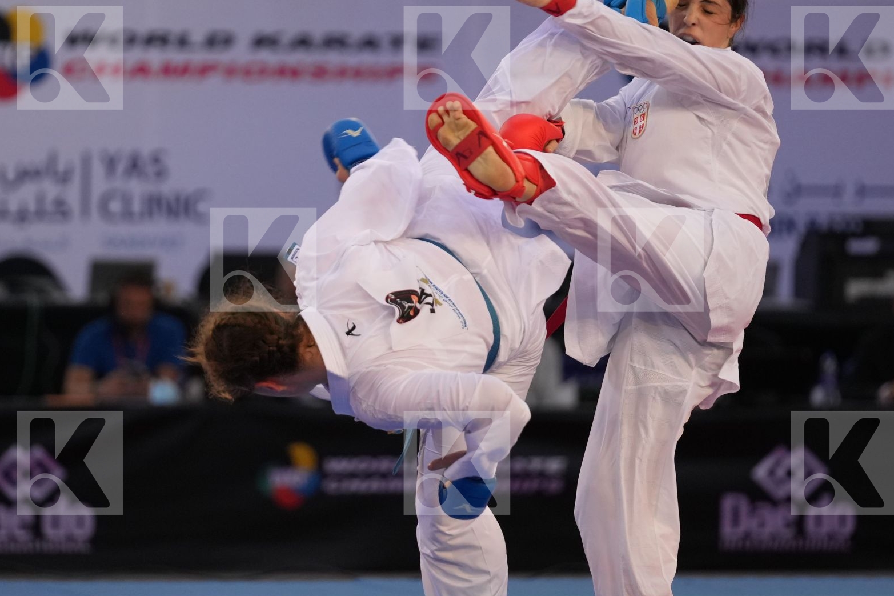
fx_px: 8566
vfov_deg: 4.0
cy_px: 260
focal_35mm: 345
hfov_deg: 6.0
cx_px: 457
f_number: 2.8
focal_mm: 200
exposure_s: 1/1000
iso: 1600
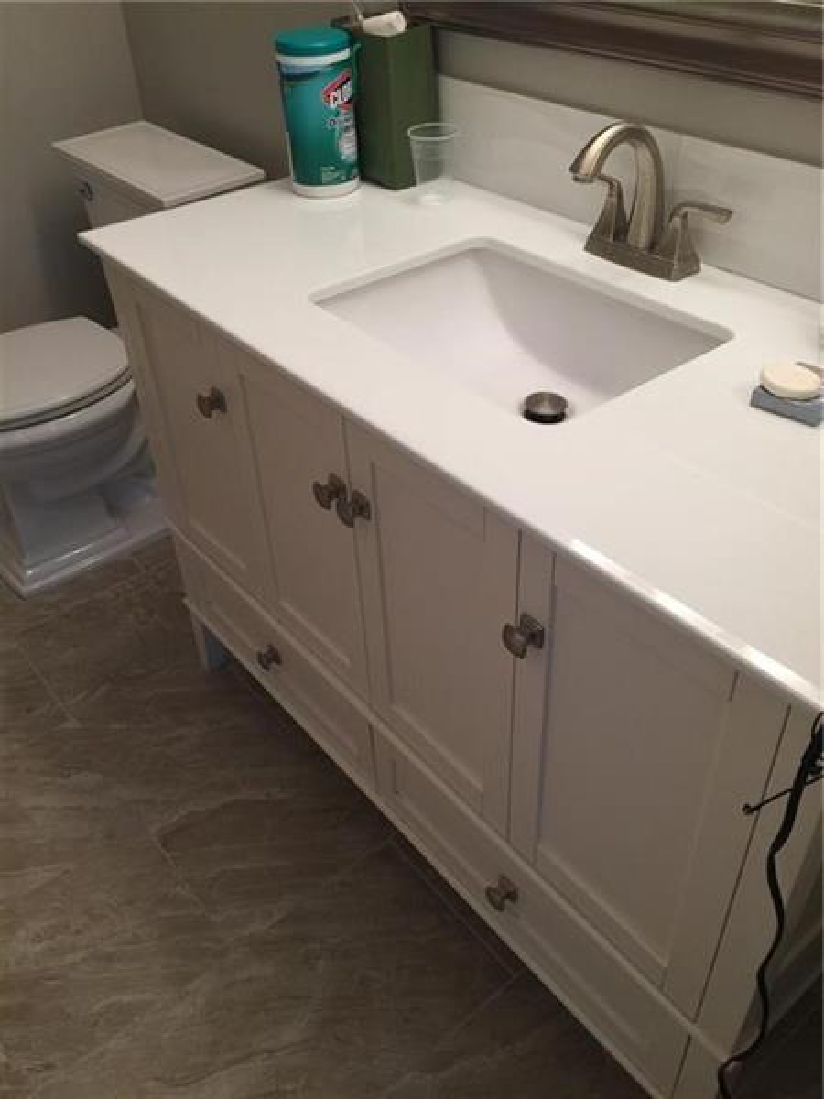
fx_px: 920
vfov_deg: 61.7
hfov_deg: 48.2
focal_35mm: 29
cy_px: 550
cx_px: 412
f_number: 2.2
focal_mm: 4.15
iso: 32
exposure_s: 1/15
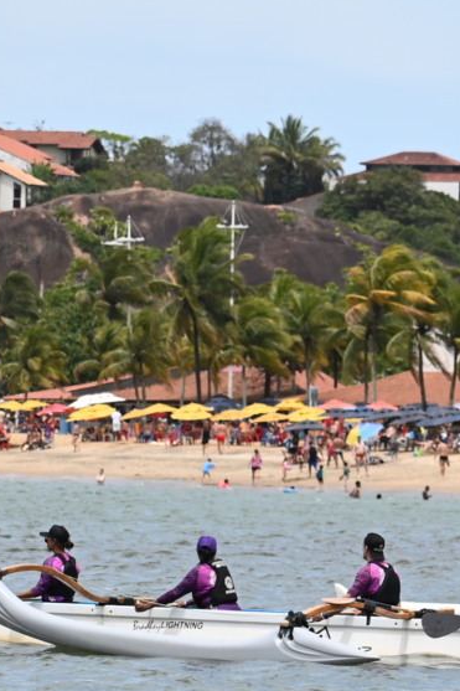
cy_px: 465
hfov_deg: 3.6
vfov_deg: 5.4
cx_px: 542
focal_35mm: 381
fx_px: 7306
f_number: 7.1
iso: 100
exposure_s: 1/800
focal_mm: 92
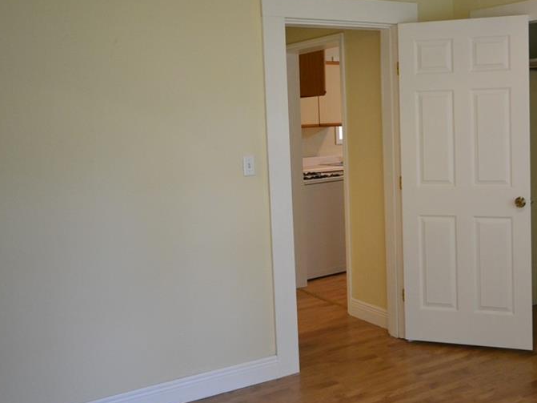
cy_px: 149
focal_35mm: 44
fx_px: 682
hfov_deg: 42.1
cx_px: 378
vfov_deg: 32.7
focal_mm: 20
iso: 1800
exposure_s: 1/60
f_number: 5.6
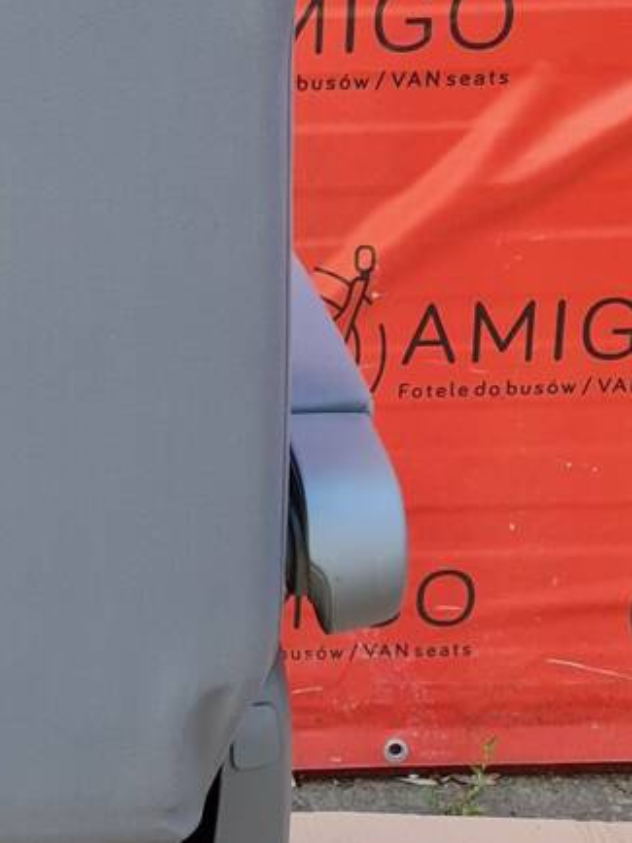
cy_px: 214
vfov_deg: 20.3
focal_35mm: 96
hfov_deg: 14.7
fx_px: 2336
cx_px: -191
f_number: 1.8
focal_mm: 5.4
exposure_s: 1/179
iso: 50
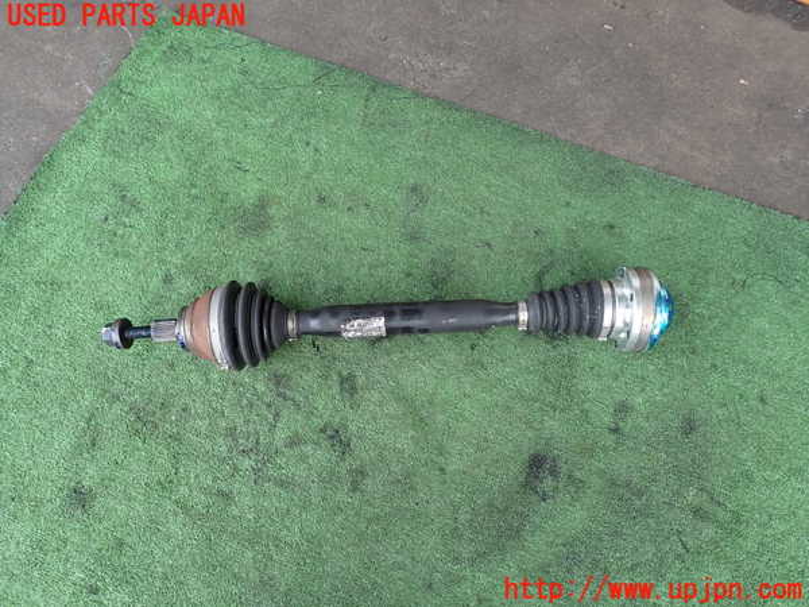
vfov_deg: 54.9
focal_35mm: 25
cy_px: 304
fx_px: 584
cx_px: 404
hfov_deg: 69.4
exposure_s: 1/200
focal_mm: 4.5
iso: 100
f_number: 2.8
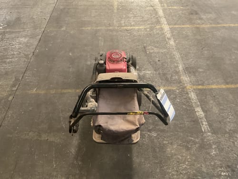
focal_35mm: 29
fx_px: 199
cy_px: 90
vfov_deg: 48.2
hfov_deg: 61.7
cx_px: 119
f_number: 1.8
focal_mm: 3
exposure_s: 1/33
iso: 250
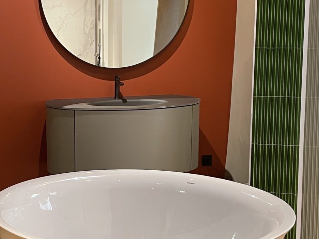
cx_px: 61
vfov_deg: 20.7
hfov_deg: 26.8
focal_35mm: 71
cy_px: 122
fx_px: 654
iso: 100
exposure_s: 1/50
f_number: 1.6
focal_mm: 4.2
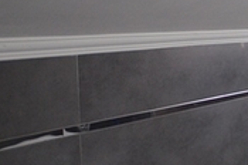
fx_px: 426
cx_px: 468
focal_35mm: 62
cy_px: 53
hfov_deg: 20.4
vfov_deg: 21.7
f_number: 4
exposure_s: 1/60
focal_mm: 10
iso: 800
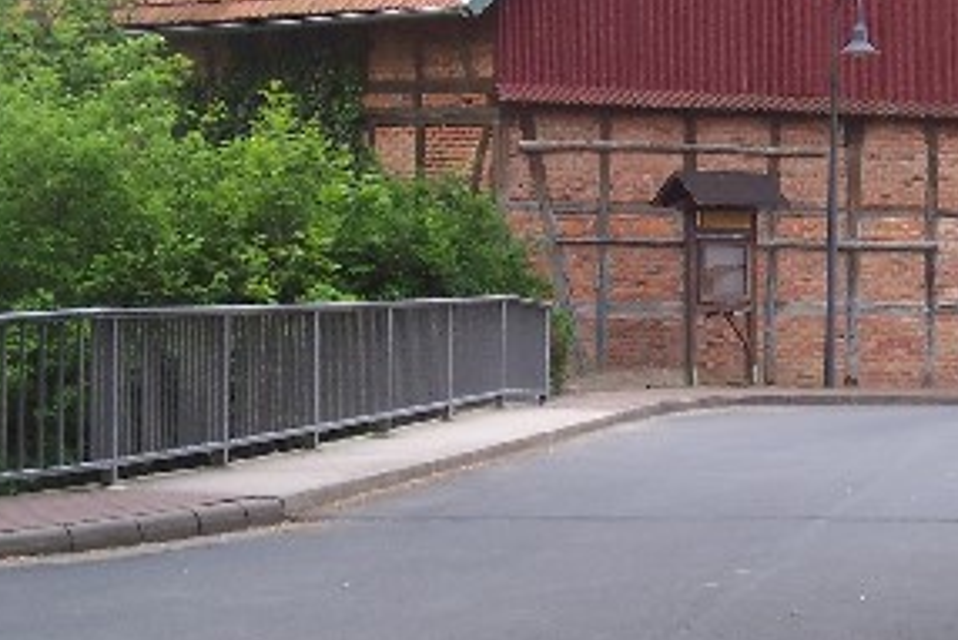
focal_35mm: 109
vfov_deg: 12.6
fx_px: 2902
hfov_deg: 18.4
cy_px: 214
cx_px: 878
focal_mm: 8.6
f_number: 3.4
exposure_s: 1/350
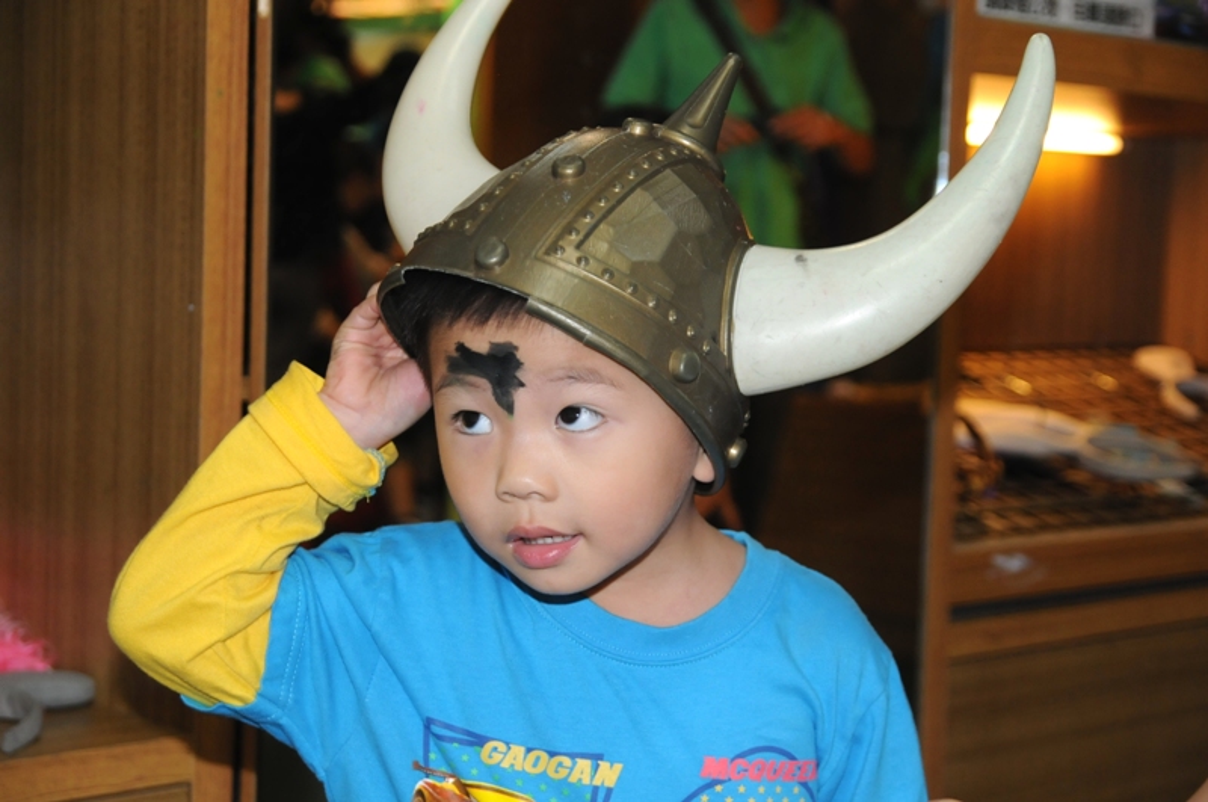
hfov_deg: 29.9
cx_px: 604
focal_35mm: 68
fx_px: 2262
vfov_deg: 20.1
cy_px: 401
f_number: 4
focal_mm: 45
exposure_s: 1/60
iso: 800
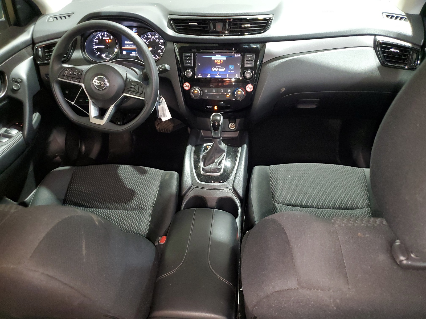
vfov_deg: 53.1
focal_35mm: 26
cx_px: 213
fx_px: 320
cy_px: 160
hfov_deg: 67.3
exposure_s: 1/20
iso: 310
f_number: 1.5
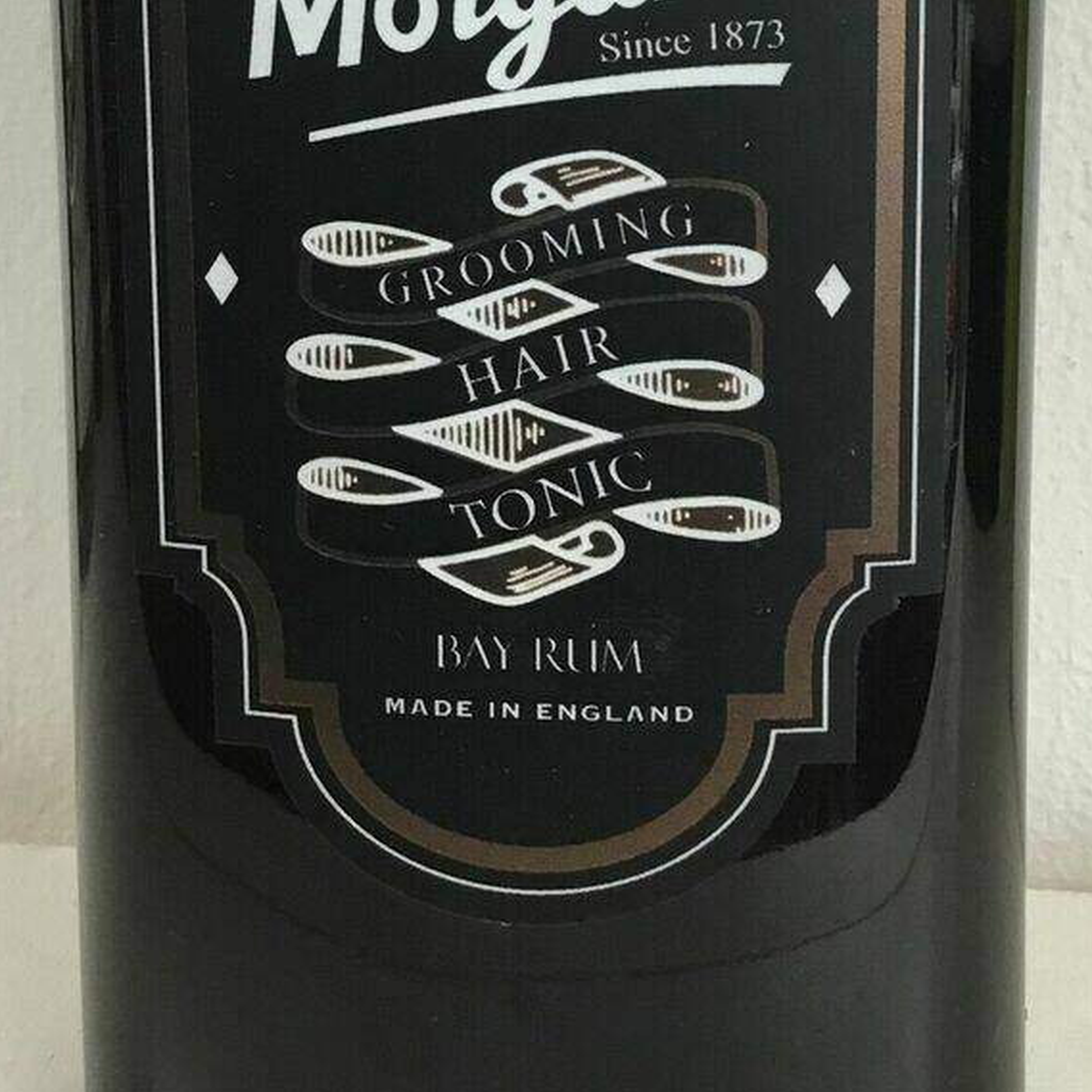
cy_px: 59
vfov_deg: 21.8
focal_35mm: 77
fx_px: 2748
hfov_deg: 22.4
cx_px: 699
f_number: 2.4
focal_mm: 3.3
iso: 64
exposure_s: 1/33
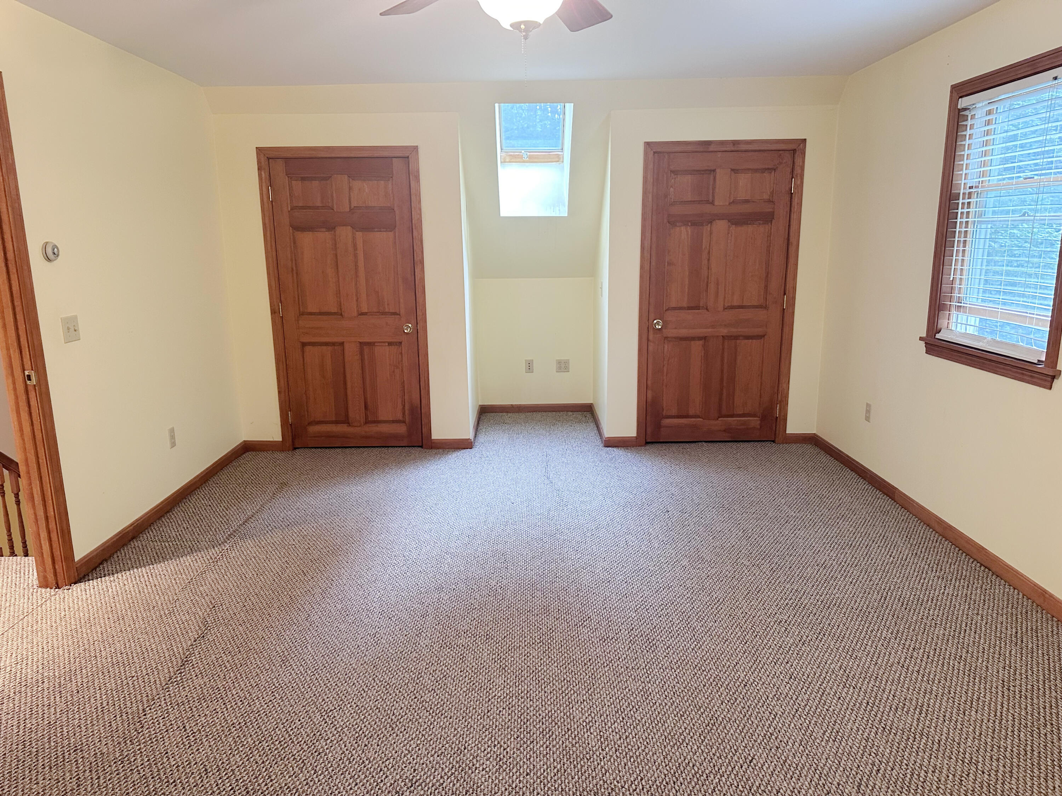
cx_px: 531
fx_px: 736
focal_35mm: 24
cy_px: 398
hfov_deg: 71.6
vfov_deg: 56.8
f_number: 1.78
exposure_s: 1/60
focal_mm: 6.86
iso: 400
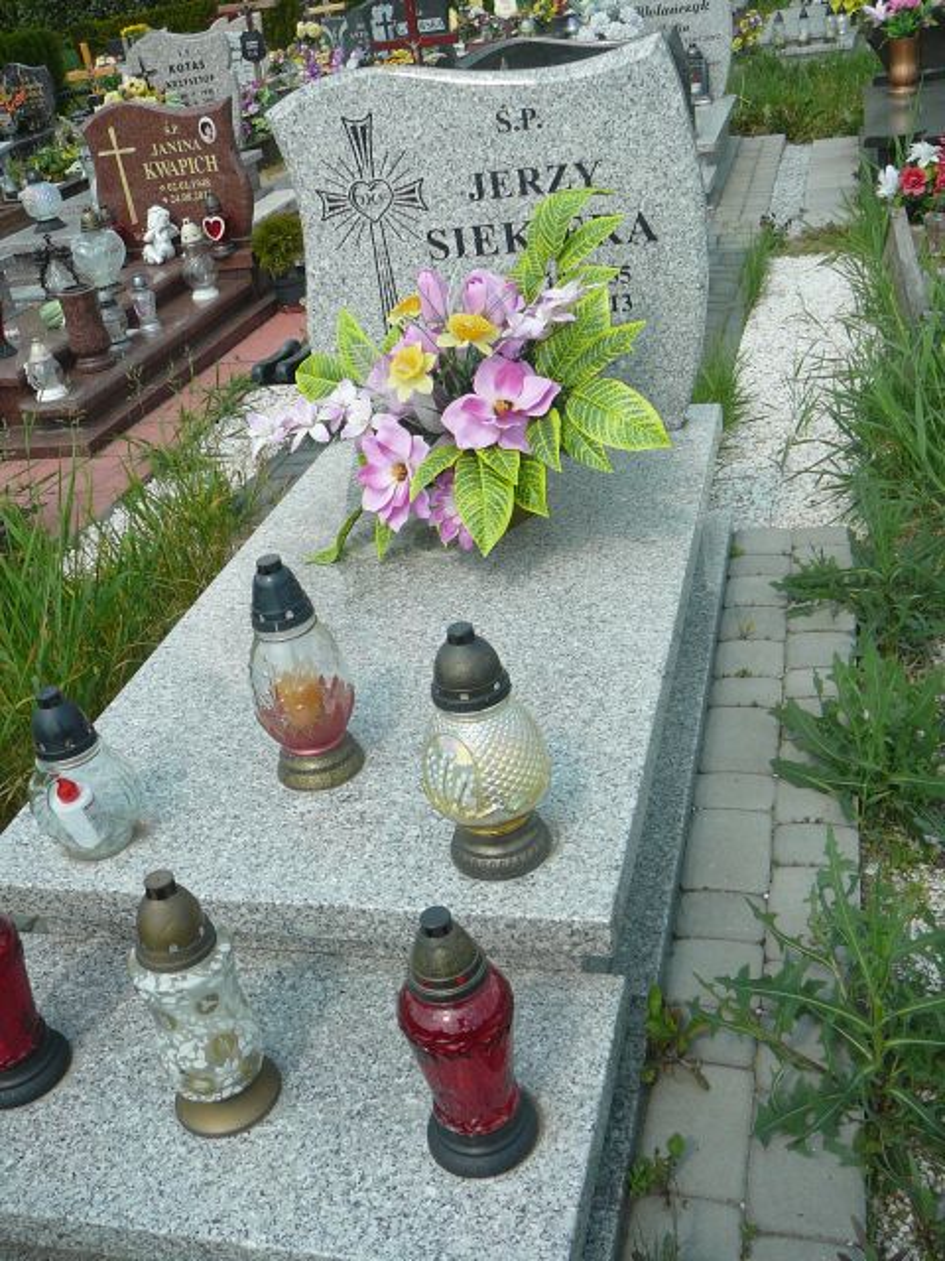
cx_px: 472
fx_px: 1274
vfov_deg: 52.6
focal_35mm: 35
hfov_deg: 40.7
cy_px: 630
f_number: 2.8
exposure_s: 1/800
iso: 80
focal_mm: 5.2
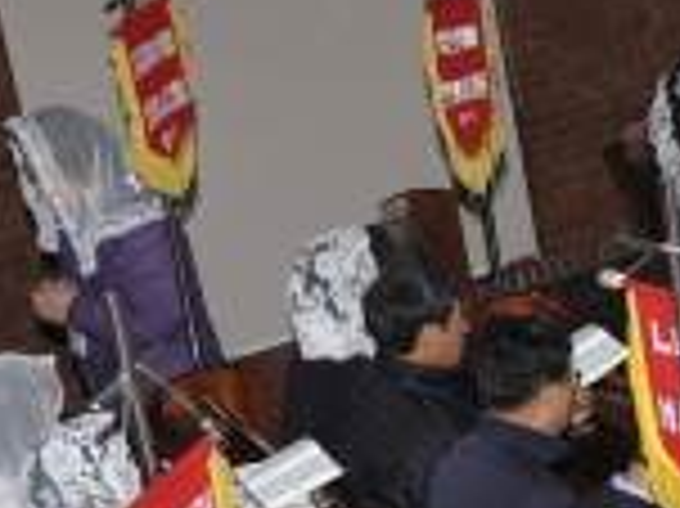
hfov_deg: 10.1
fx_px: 3494
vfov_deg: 8.2
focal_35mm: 178
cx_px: 1459
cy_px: 661
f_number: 5.6
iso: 200
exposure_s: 1/60
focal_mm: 40
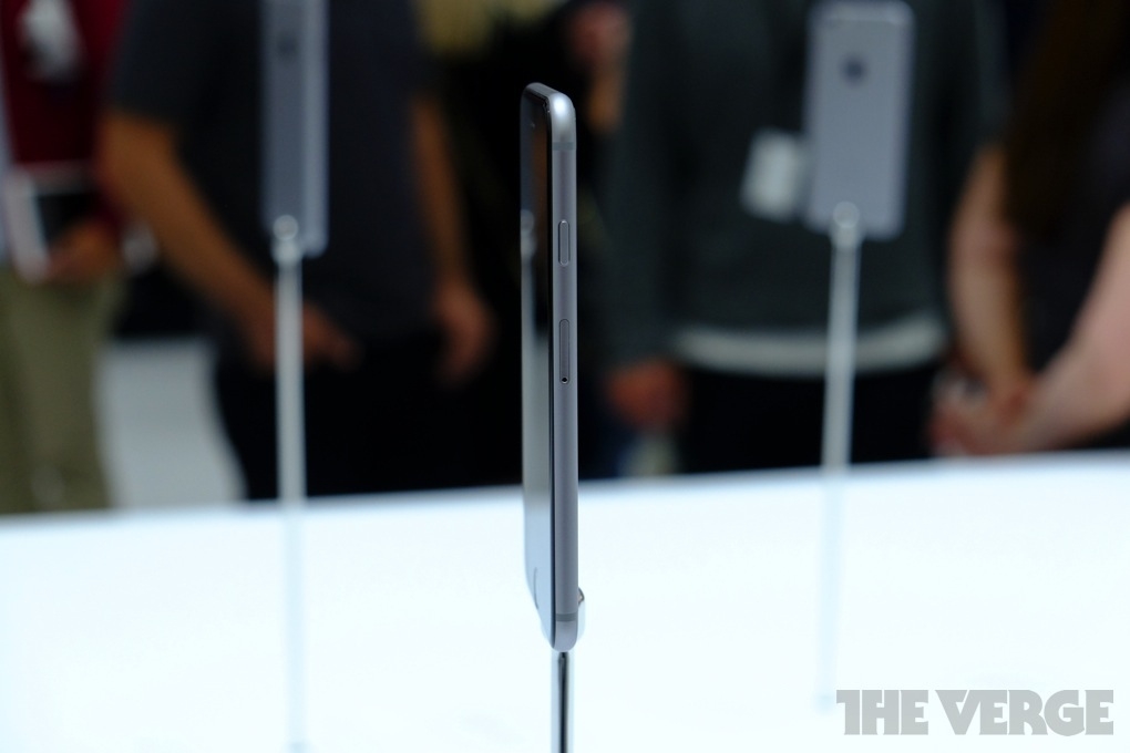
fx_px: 1852
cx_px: 565
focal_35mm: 59
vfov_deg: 23.0
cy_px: 376
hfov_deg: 33.9
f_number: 3.6
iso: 1250
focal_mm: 39
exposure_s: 1/1200
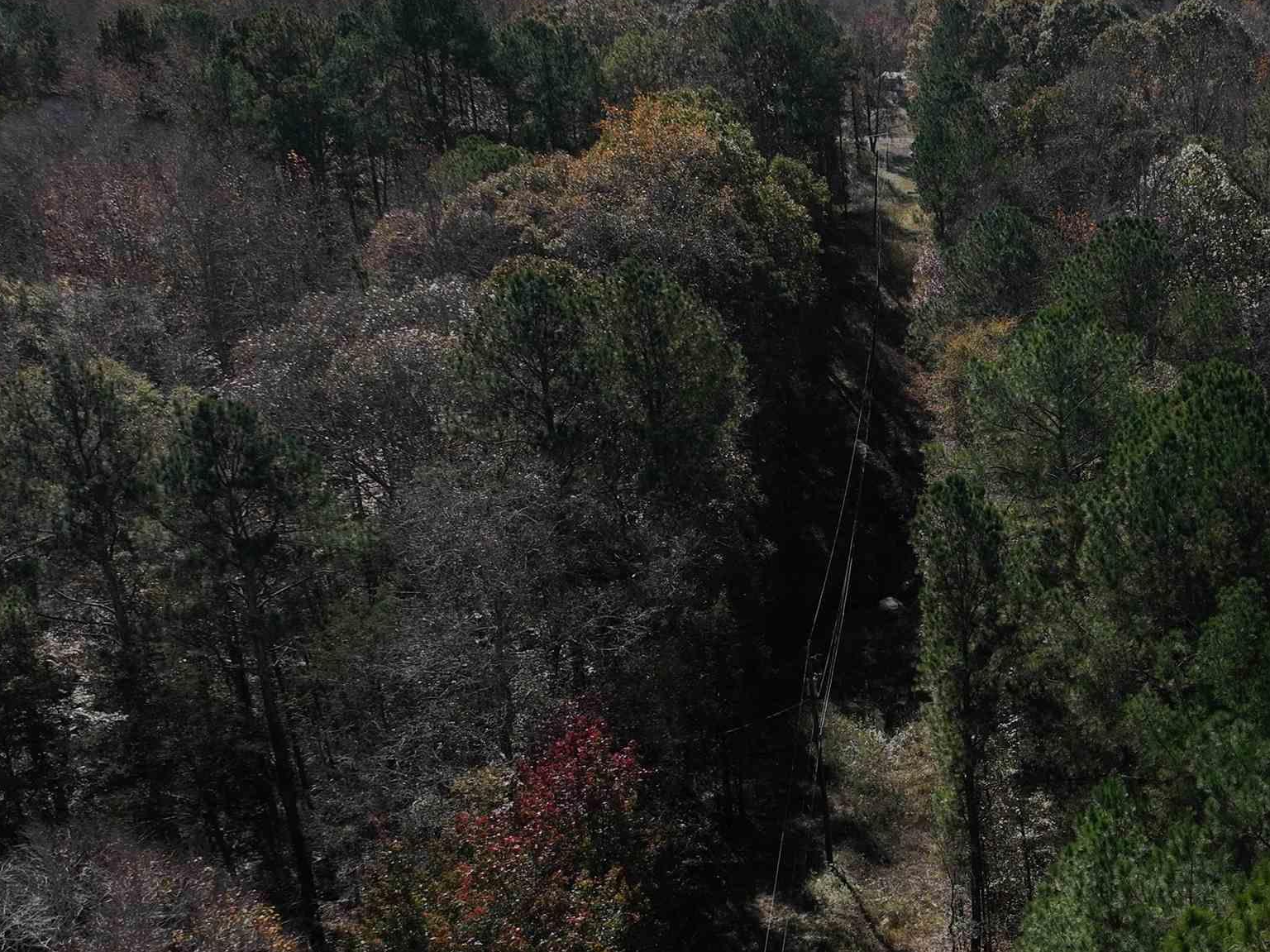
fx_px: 1760
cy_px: 691
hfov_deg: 36.9
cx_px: 1169
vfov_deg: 29.9
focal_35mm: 48
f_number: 2.8
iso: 190
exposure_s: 1/640
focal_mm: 12.29
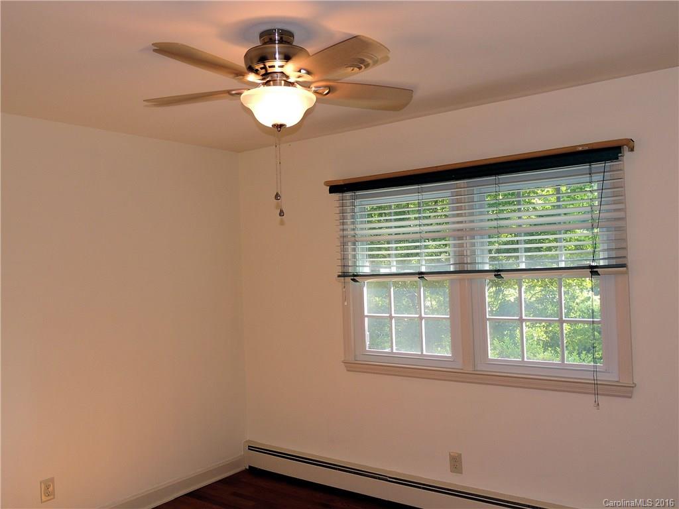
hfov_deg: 60.0
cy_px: 254
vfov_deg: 46.8
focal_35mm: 30
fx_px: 588
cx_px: 340
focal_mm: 5.3
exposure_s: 1/50
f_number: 3.1
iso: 100
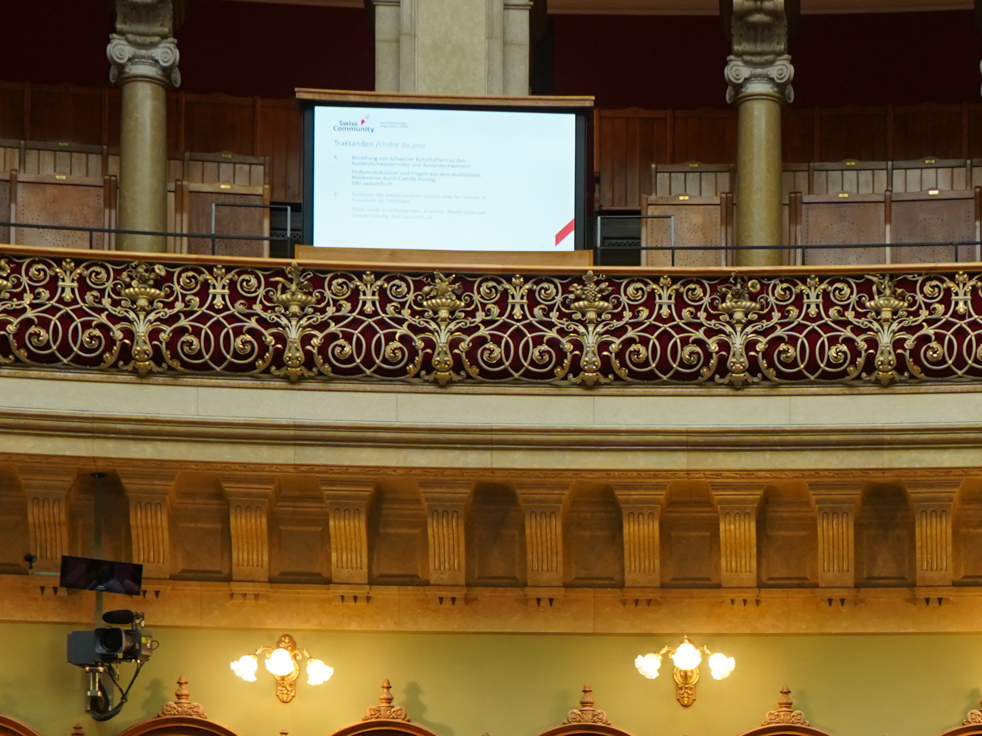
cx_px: 704
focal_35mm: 87
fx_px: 2468
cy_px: 1017
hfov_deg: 22.4
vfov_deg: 15.9
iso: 800
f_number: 5.6
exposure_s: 1/80
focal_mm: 28
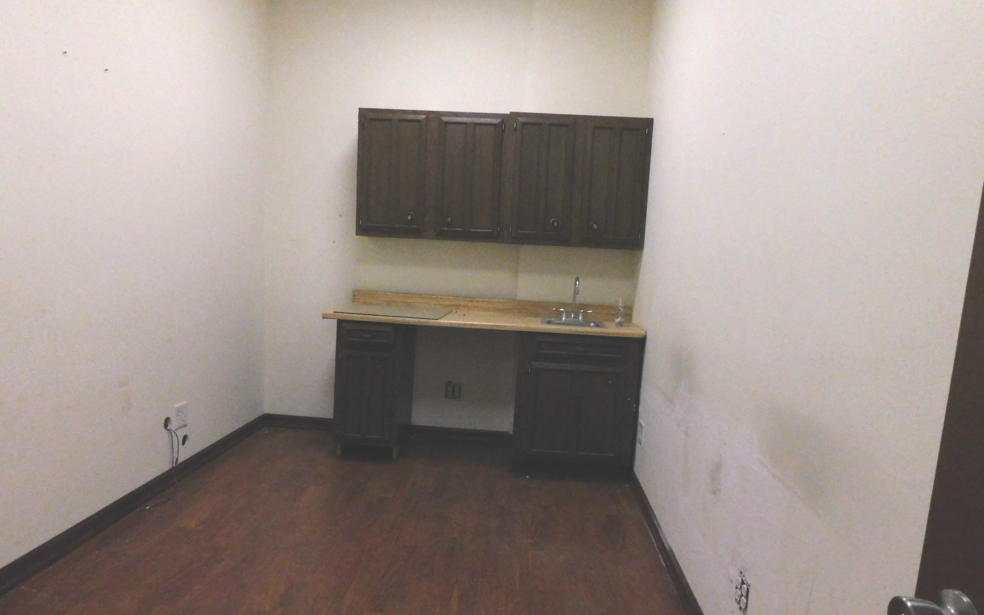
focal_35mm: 25
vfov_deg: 49.1
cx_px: 491
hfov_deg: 72.5
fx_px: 671
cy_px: 363
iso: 800
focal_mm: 4
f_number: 3
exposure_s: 1/500
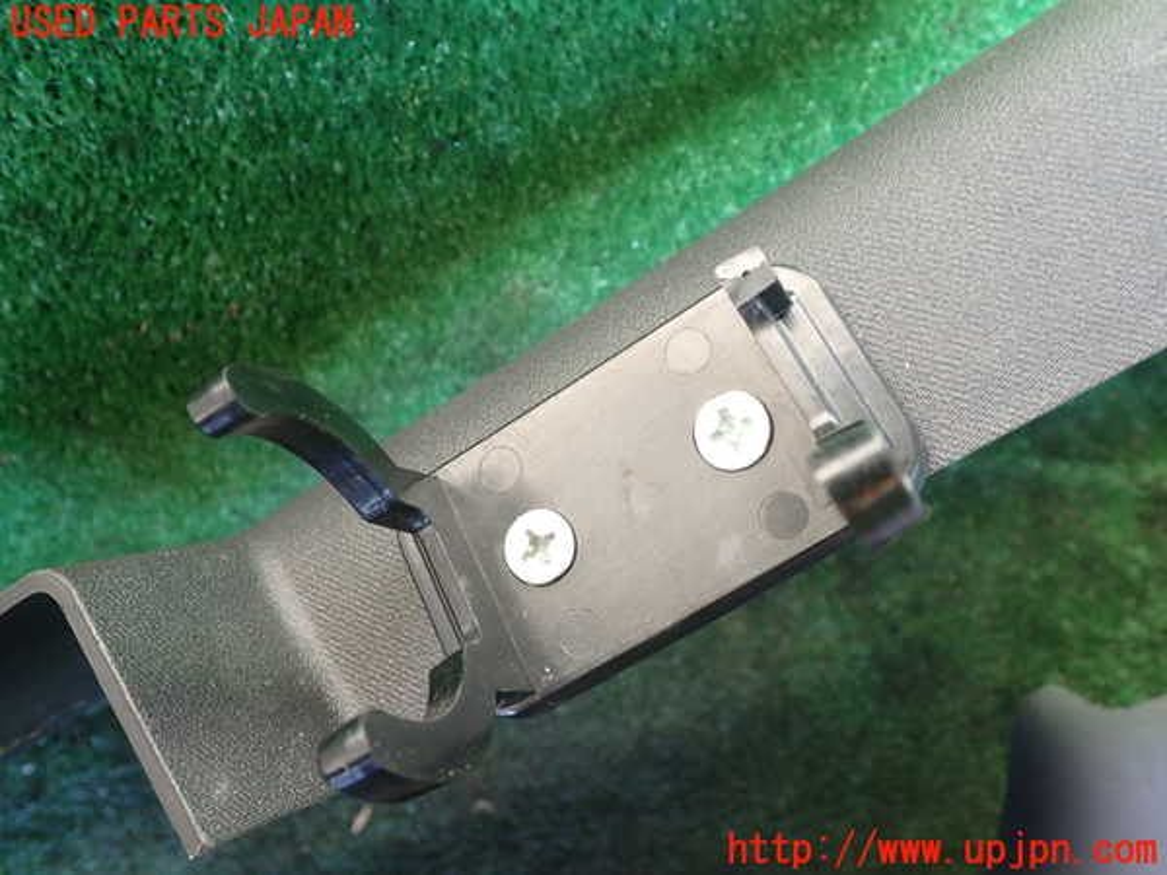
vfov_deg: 46.8
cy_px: 438
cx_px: 584
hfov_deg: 60.0
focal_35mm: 30
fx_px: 1011
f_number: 2.3
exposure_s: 1/30
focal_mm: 5.4
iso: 200
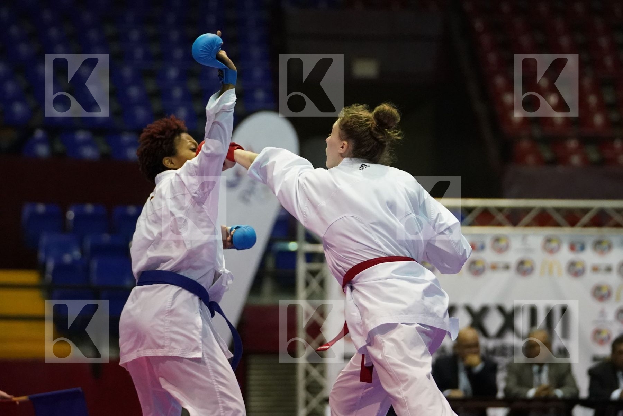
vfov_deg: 7.1
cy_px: 208
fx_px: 3340
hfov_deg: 10.7
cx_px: 312
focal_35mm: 193
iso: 6400
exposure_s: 1/800
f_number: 2.8
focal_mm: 129
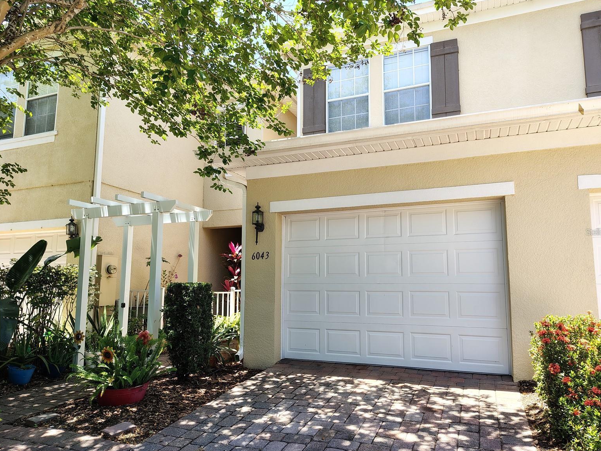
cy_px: 232
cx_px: 310
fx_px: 434
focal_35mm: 25
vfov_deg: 54.9
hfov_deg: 69.4
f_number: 1.8
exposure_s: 1/227
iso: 100
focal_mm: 5.56
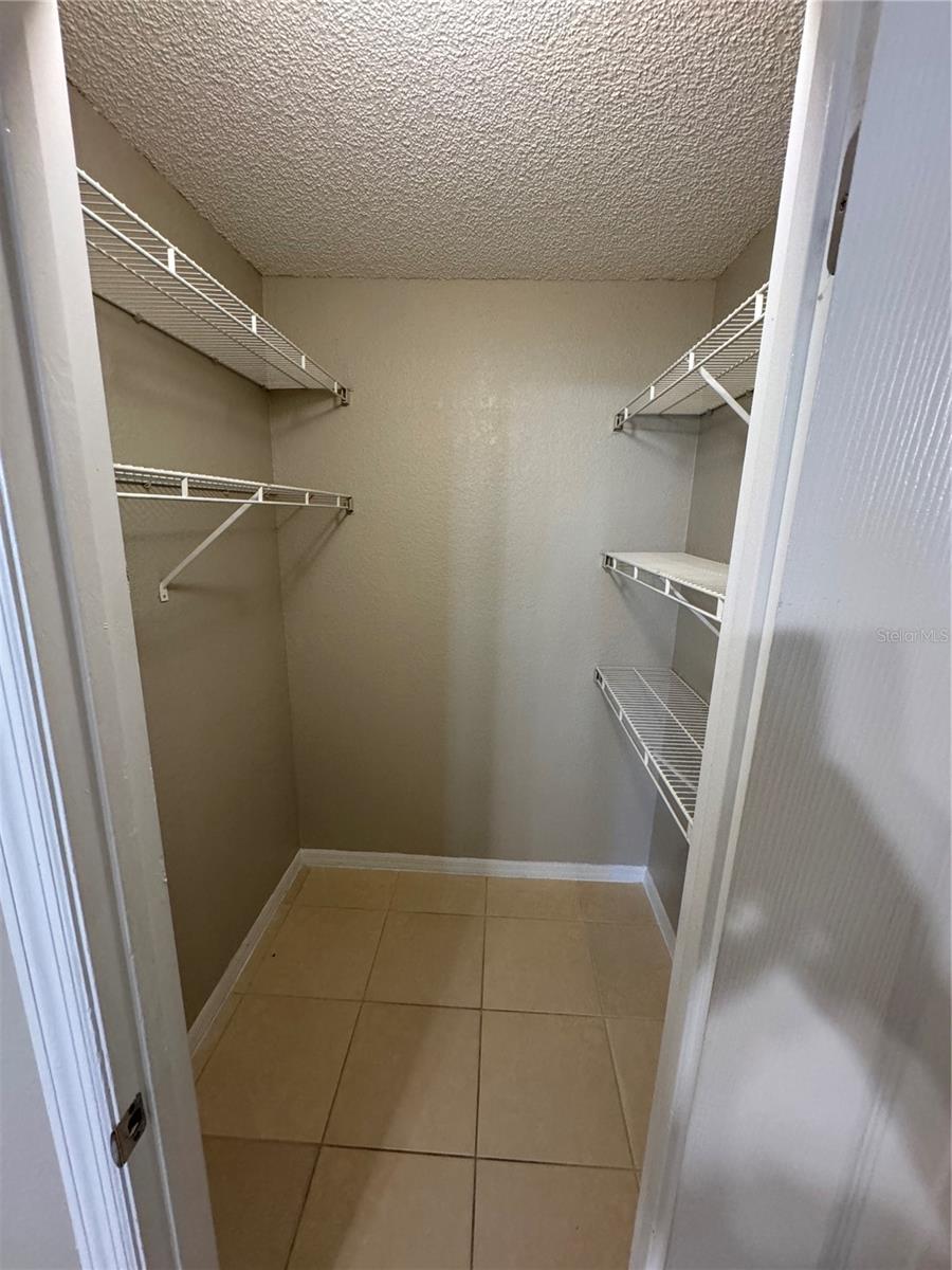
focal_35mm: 14
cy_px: 635
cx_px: 476
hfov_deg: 85.7
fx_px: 513
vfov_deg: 102.1
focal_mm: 2.22
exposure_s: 1/60
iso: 320
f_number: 2.2
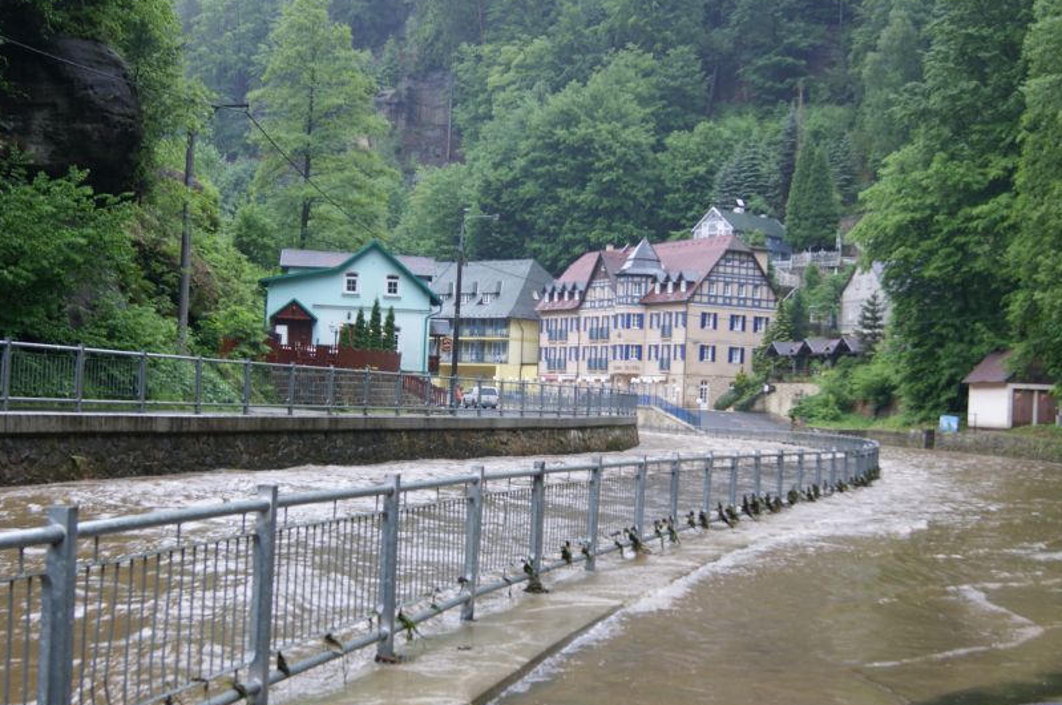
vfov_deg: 26.9
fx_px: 1473
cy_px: 411
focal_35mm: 50
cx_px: 522
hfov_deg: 39.7
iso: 100
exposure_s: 1/40
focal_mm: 26
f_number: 4.5
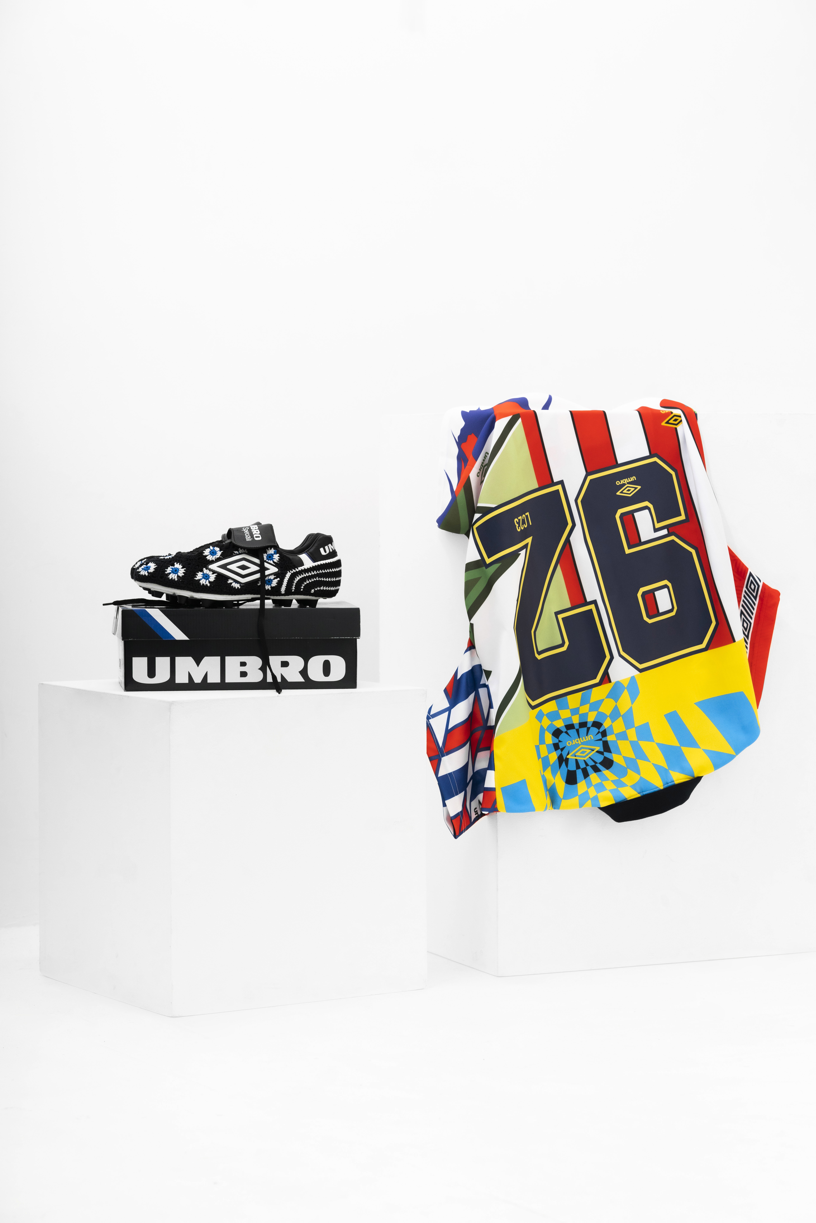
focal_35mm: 85
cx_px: 408
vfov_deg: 23.9
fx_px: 2889
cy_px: 612
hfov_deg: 16.1
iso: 400
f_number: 5.6
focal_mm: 85
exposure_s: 1/160
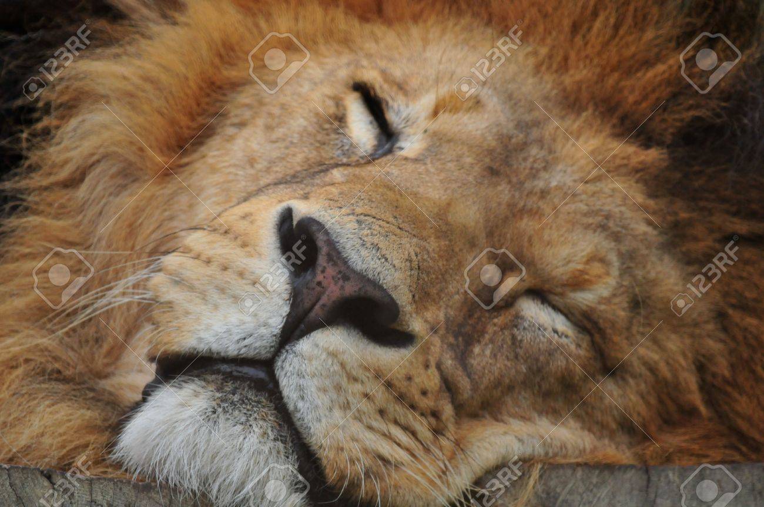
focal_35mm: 750
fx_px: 15895
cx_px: 382
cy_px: 254
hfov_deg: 2.8
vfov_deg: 1.8
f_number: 8
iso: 800
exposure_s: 1/640
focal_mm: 500
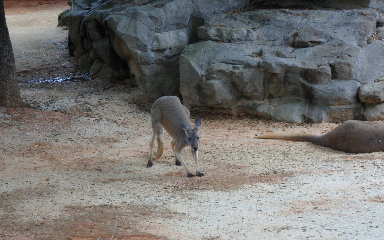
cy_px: 142
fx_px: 1172
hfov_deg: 18.6
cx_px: 191
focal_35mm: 112
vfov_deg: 11.7
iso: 100
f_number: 5.3
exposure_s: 1/45
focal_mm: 17.7
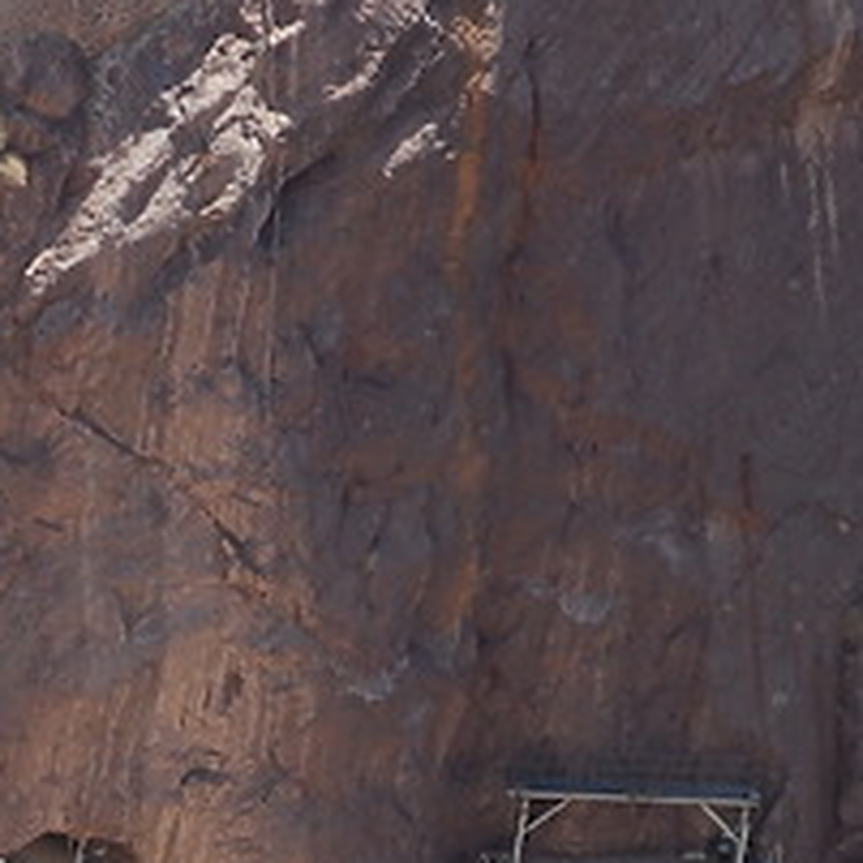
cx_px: 537
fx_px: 11254
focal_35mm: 399
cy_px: 1138
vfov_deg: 4.4
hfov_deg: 4.4
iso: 200
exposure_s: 1/640
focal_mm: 70
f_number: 6.3
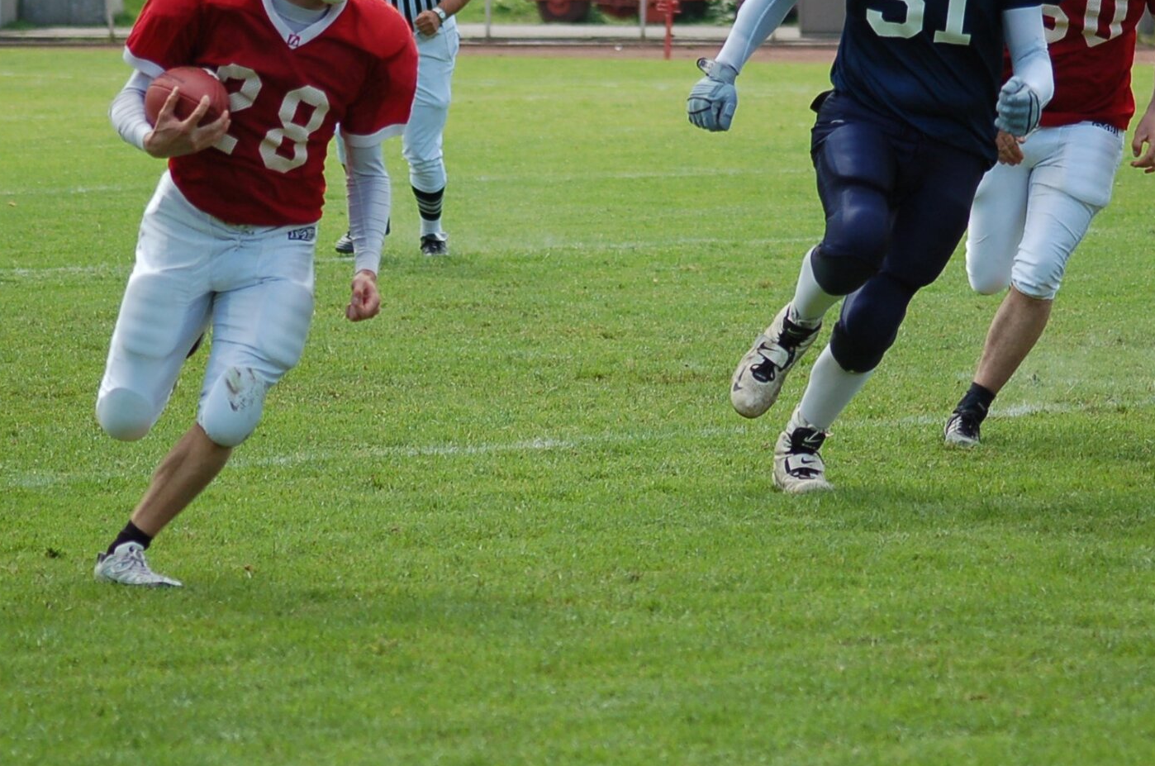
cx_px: 673
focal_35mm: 236
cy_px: 236
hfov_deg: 8.7
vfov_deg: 5.8
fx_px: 7559
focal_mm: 100
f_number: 4.2
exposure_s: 1/1000
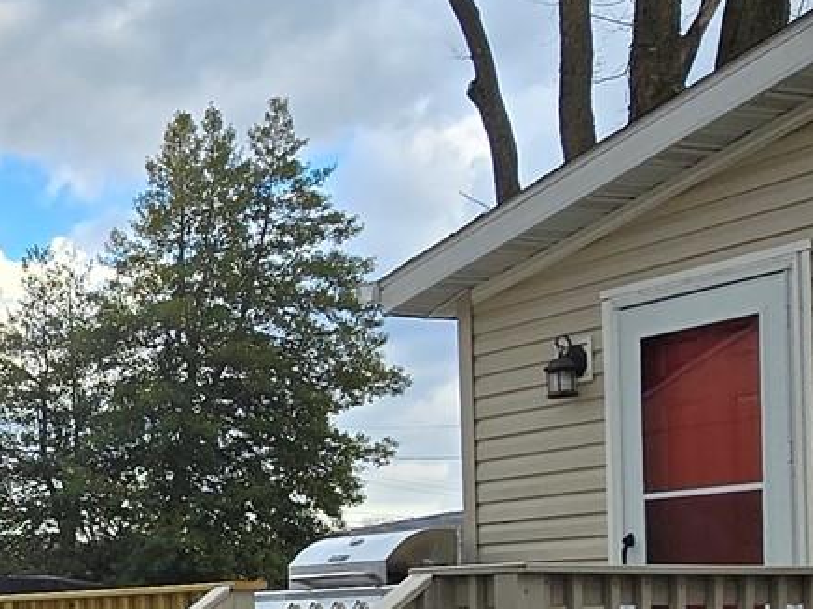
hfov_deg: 27.5
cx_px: -183
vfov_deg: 23.0
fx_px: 1433
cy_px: 615
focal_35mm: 61
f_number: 2.2
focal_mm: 1.7
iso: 25
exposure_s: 1/265
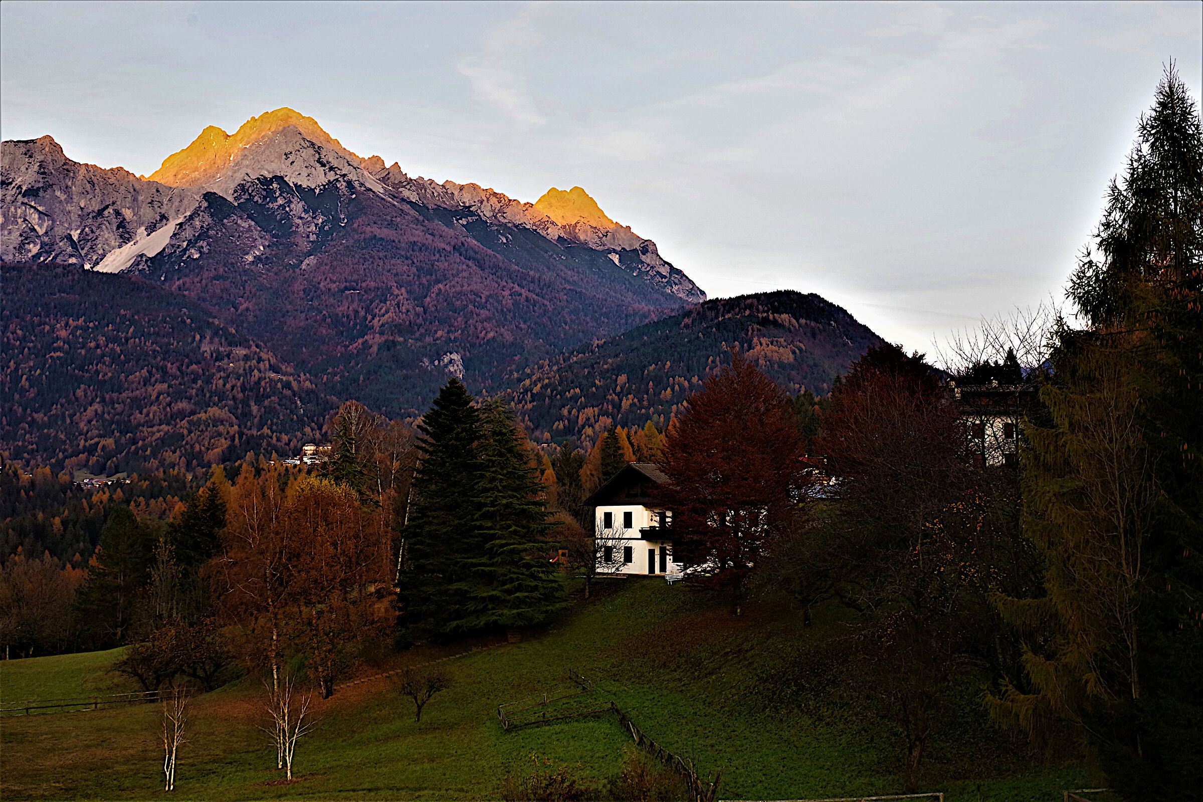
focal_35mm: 42
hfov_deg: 46.4
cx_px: 602
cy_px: 401
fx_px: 1403
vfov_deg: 31.9
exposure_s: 1/40
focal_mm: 28
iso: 1250
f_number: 9
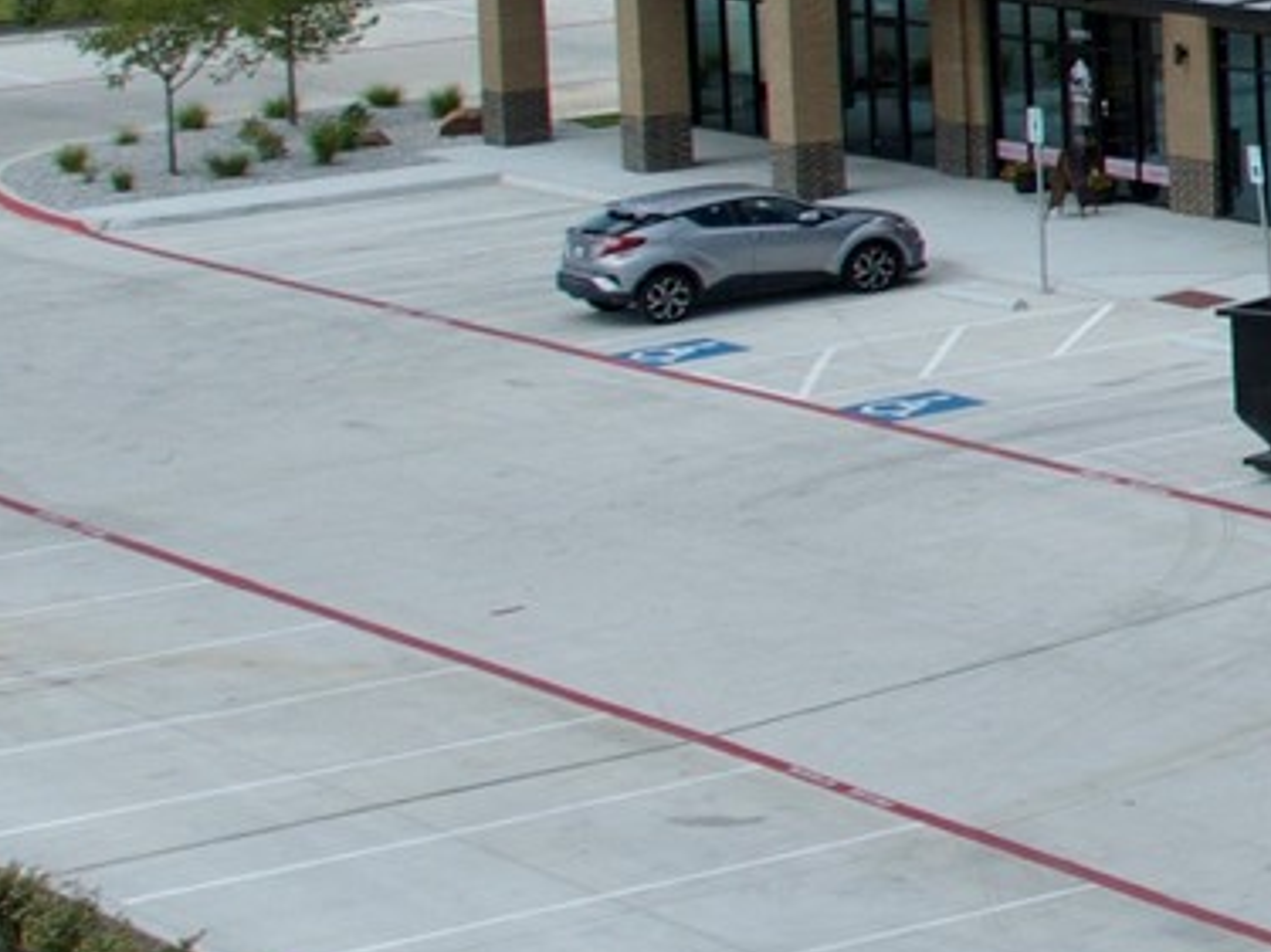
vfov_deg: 11.1
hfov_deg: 11.5
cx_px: 3333
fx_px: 4808
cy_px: -193
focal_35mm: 131
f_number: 2.8
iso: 100
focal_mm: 12.29
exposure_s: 1/2000
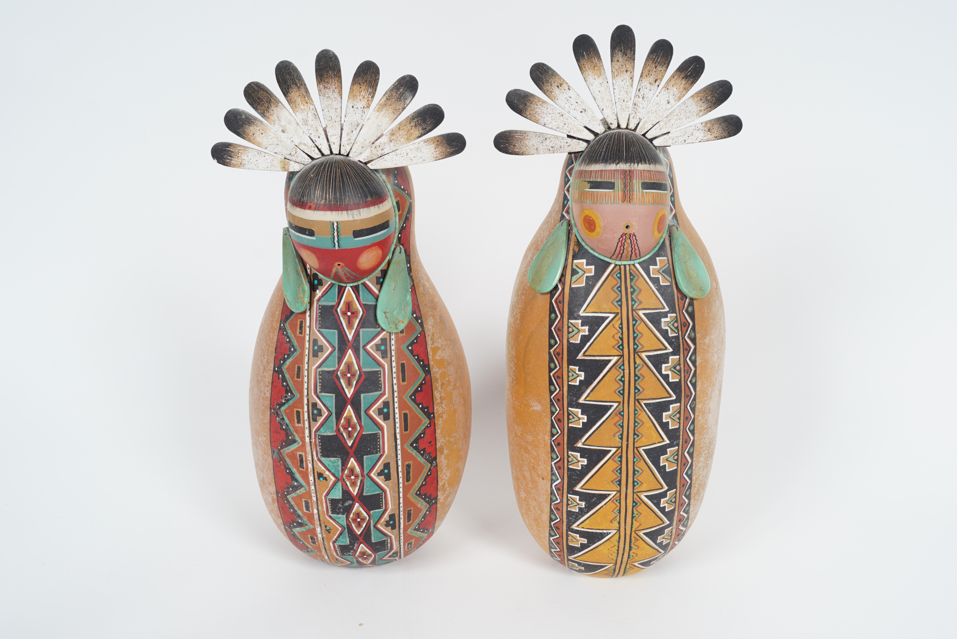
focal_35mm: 36
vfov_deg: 36.9
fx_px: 957
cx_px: 478
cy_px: 320
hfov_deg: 53.1
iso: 100
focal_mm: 24
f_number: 14
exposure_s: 1/125
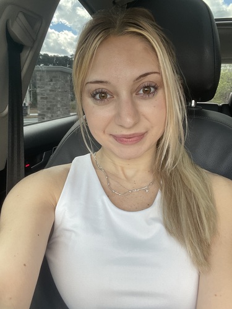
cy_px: 154
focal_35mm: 30
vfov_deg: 60.0
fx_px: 268
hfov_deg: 46.8
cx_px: 116
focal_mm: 2.71
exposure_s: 1/121
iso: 64
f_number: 2.2
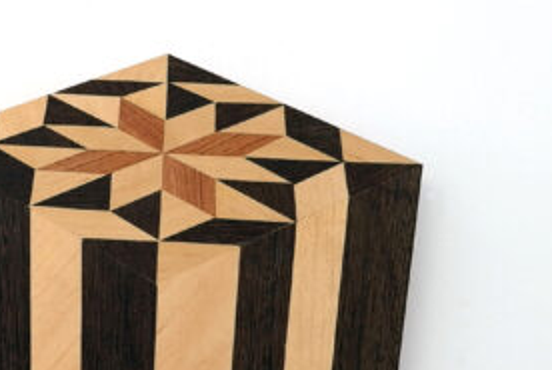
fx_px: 1536
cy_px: 185
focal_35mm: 100
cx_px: -154
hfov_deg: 19.0
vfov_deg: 13.7
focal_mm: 24
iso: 100
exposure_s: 1/10
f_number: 4
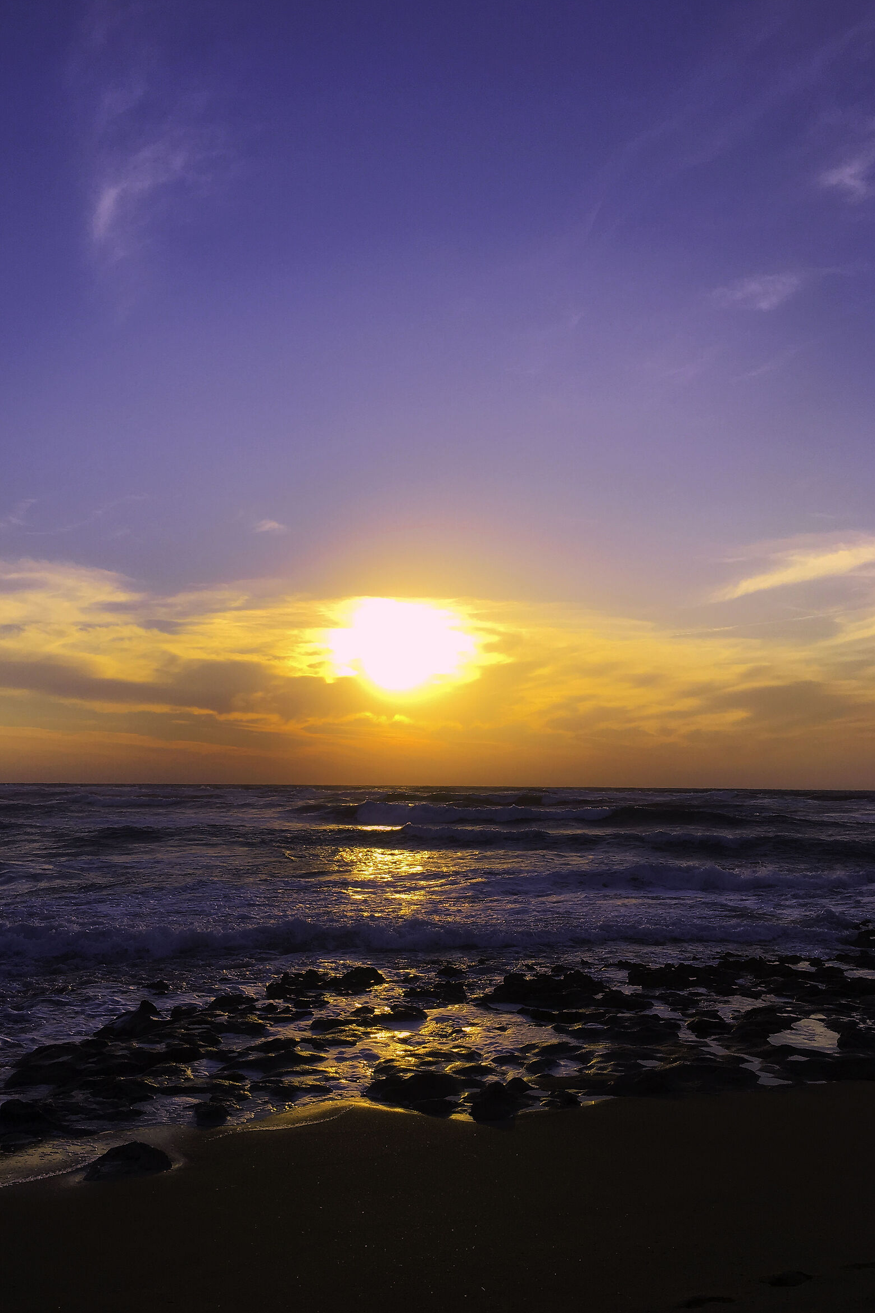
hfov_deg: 42.3
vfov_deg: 60.3
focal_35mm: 31
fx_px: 1130
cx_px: 388
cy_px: 653
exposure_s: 1/1451
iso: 25
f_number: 2.2
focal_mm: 4.15
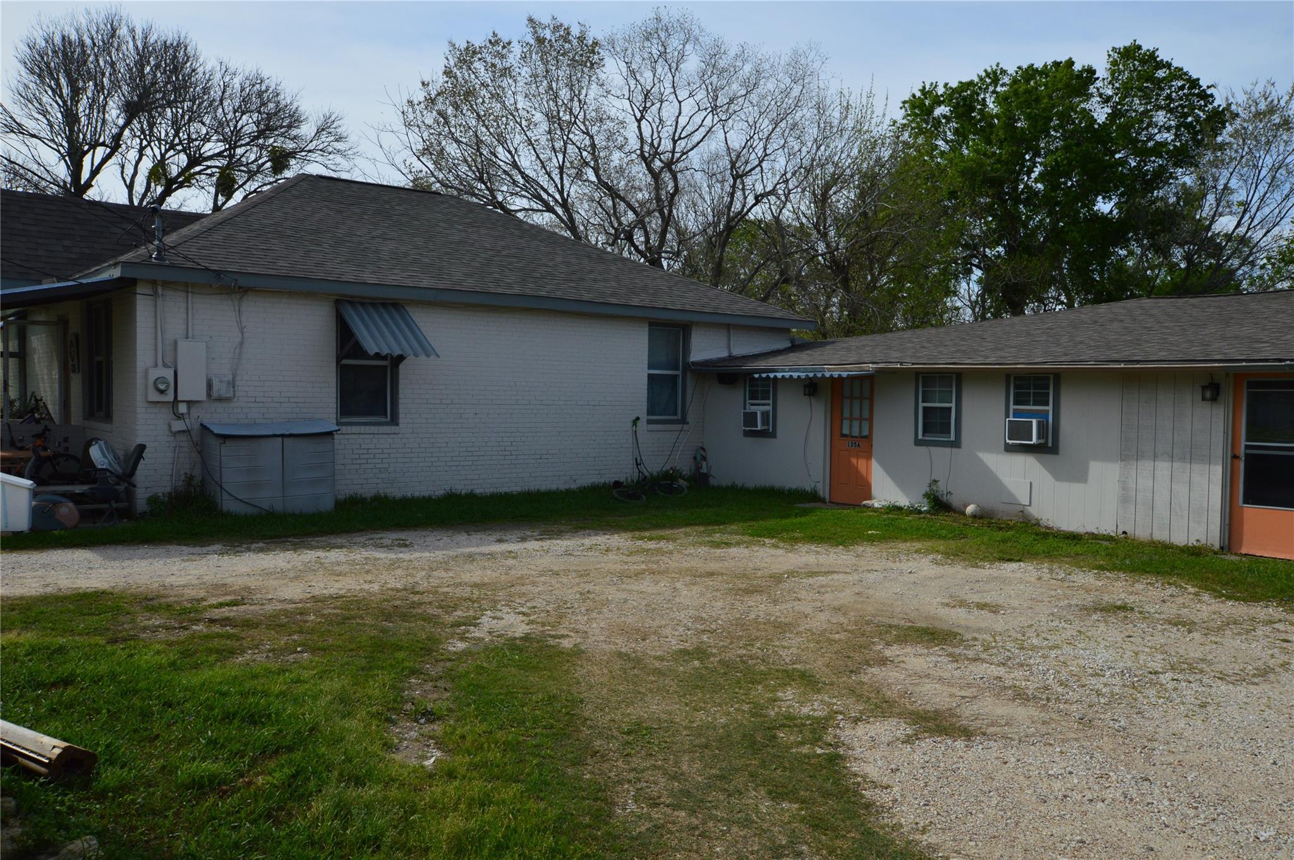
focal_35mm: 30
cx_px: 647
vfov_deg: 43.5
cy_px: 430
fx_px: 1077
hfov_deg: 62.0
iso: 280
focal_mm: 20
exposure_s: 1/500
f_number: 11
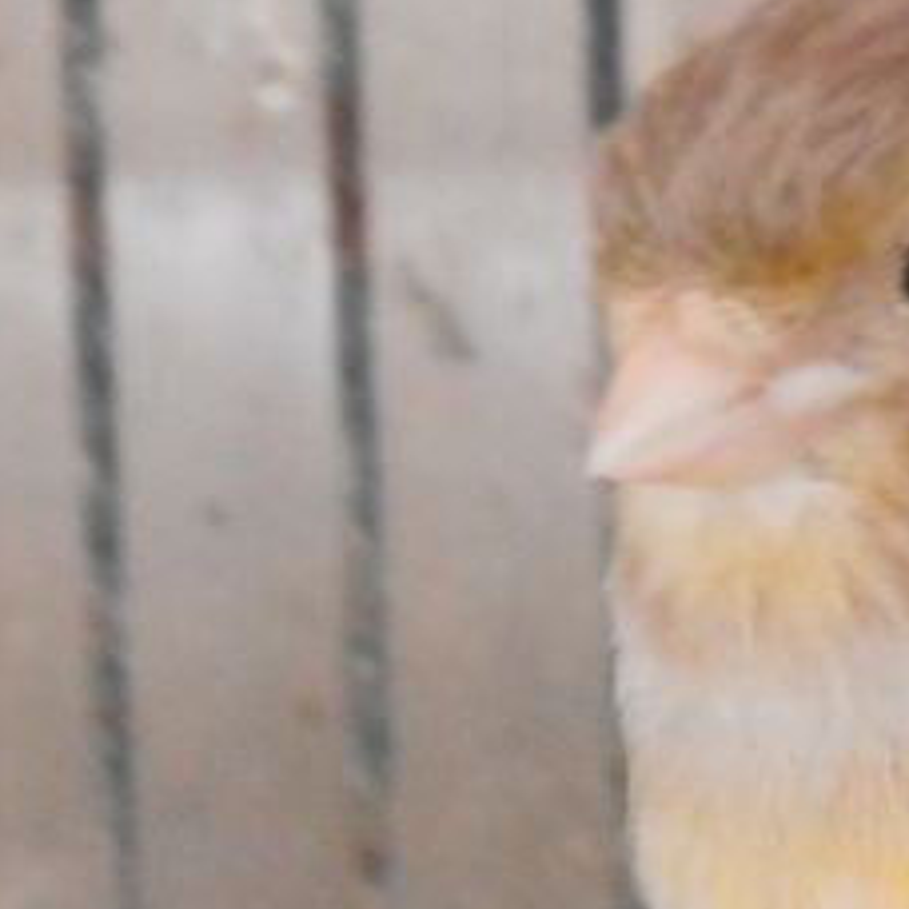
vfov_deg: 4.4
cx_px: 104
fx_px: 11735
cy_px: 522
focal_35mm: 395
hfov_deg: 4.4
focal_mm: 18.2
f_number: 5.8
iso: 800
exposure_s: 1/8
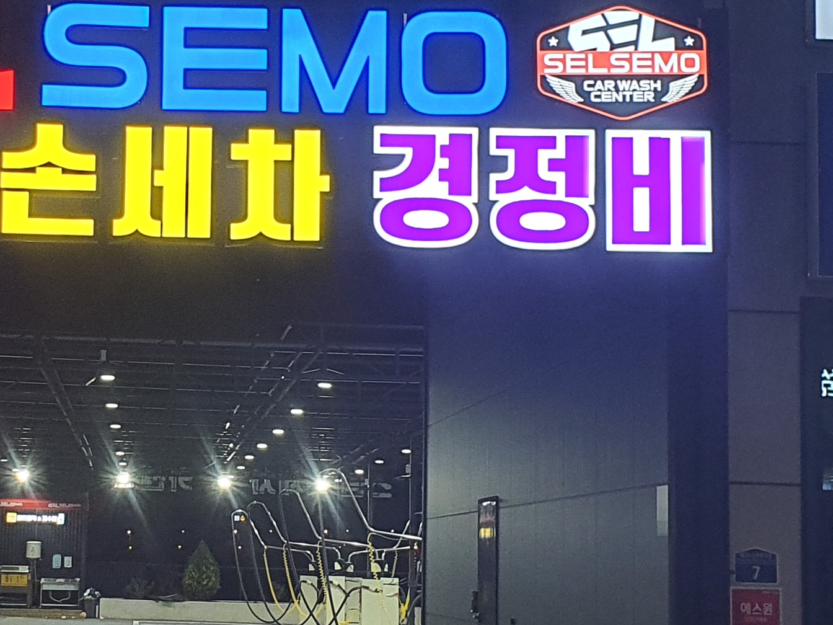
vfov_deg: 18.9
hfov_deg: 24.6
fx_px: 1877
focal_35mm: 78
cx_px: 173
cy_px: 313
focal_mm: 4.3
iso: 160
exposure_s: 1/60
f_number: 2.4
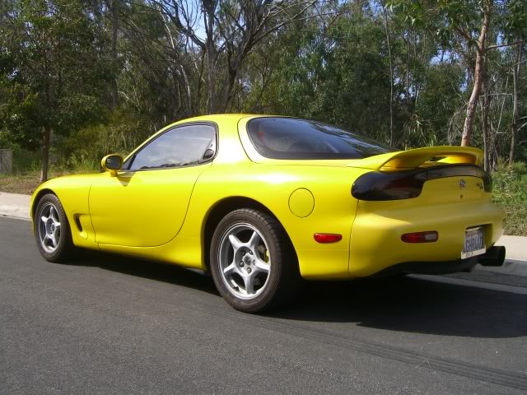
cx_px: 264
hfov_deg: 49.0
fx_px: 579
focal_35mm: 38
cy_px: 198
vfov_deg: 37.7
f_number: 2.8
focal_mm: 7.9
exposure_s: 1/1000
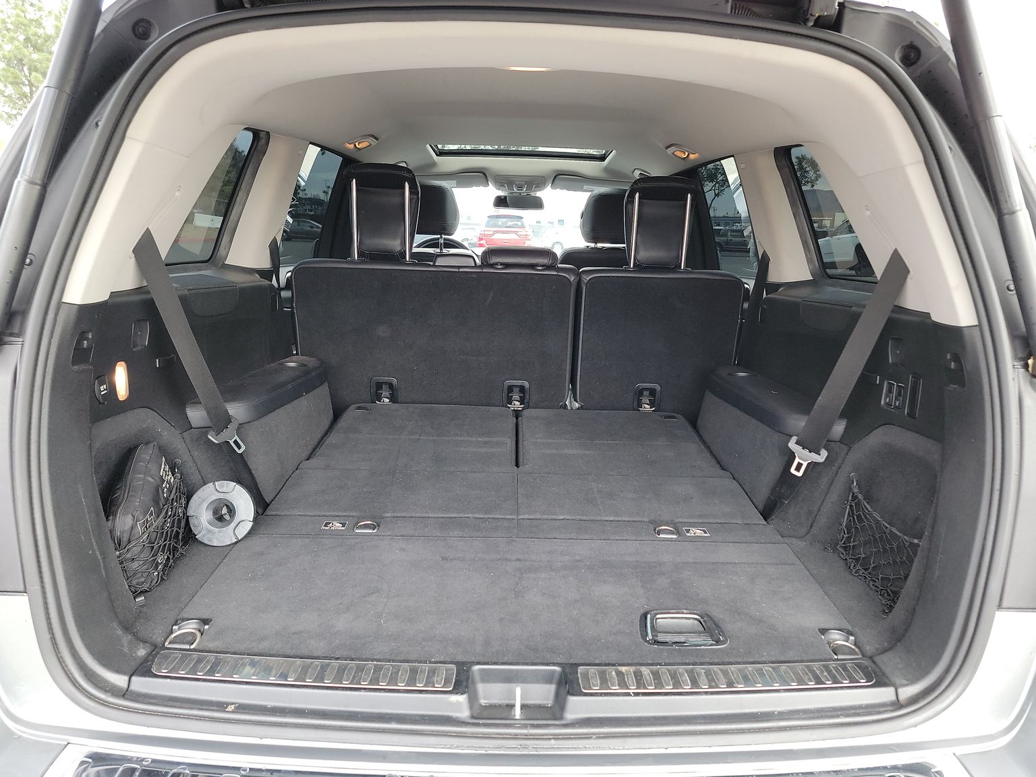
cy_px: 403
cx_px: 513
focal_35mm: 25
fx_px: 748
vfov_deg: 54.9
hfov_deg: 69.4
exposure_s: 1/59
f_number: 1.8
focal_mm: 6.7
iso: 281
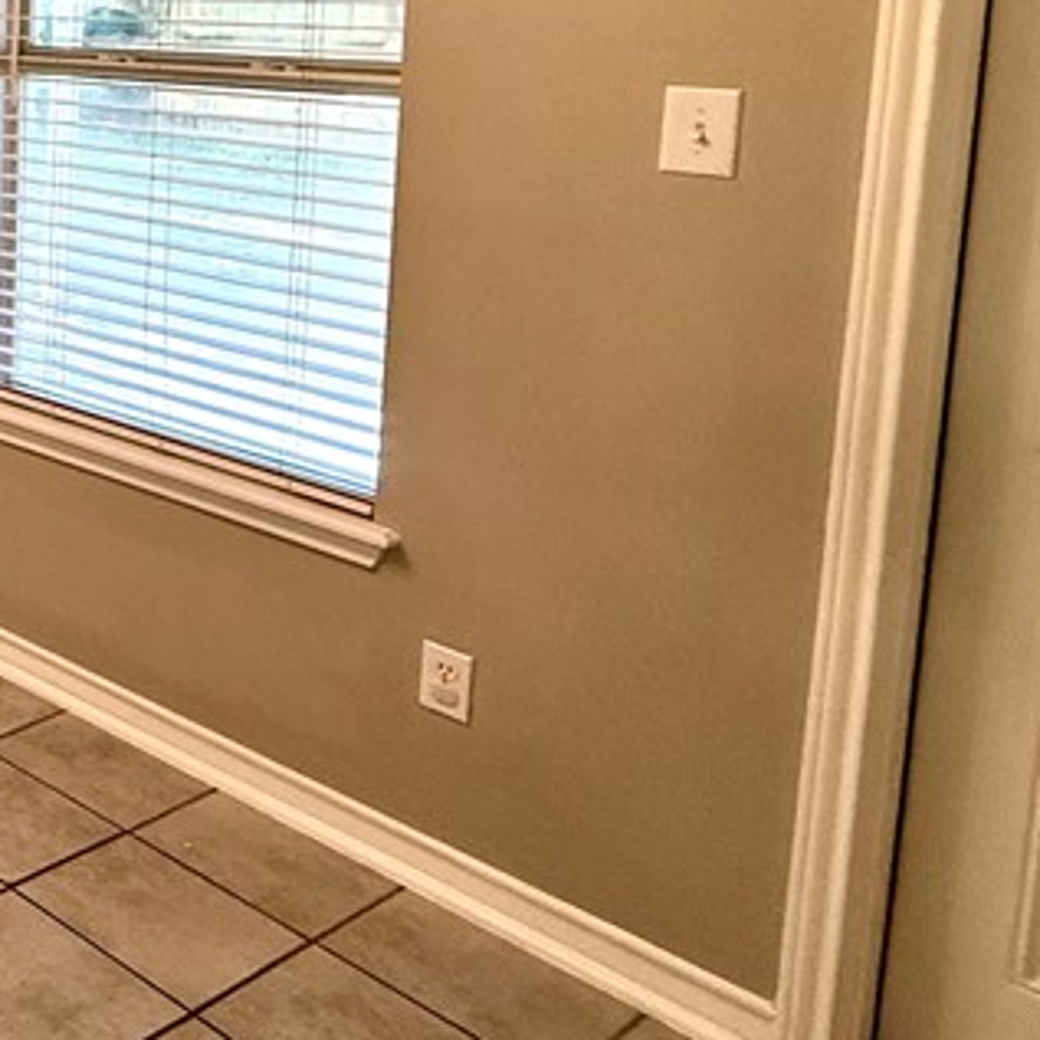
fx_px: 1360
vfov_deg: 38.9
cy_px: 102
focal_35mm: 40
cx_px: -627
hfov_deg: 26.0
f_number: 2.2
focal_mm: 2.22
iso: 200
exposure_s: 1/120
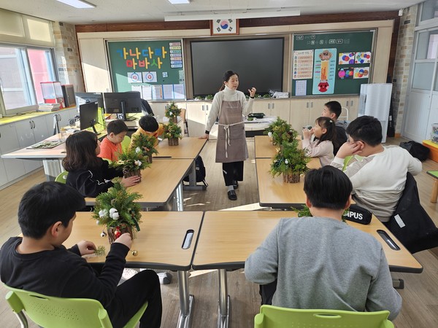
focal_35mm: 24
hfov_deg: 71.6
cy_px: 164
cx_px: 219
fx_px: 304
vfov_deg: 56.8
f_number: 1.8
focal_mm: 5
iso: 64
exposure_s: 1/120
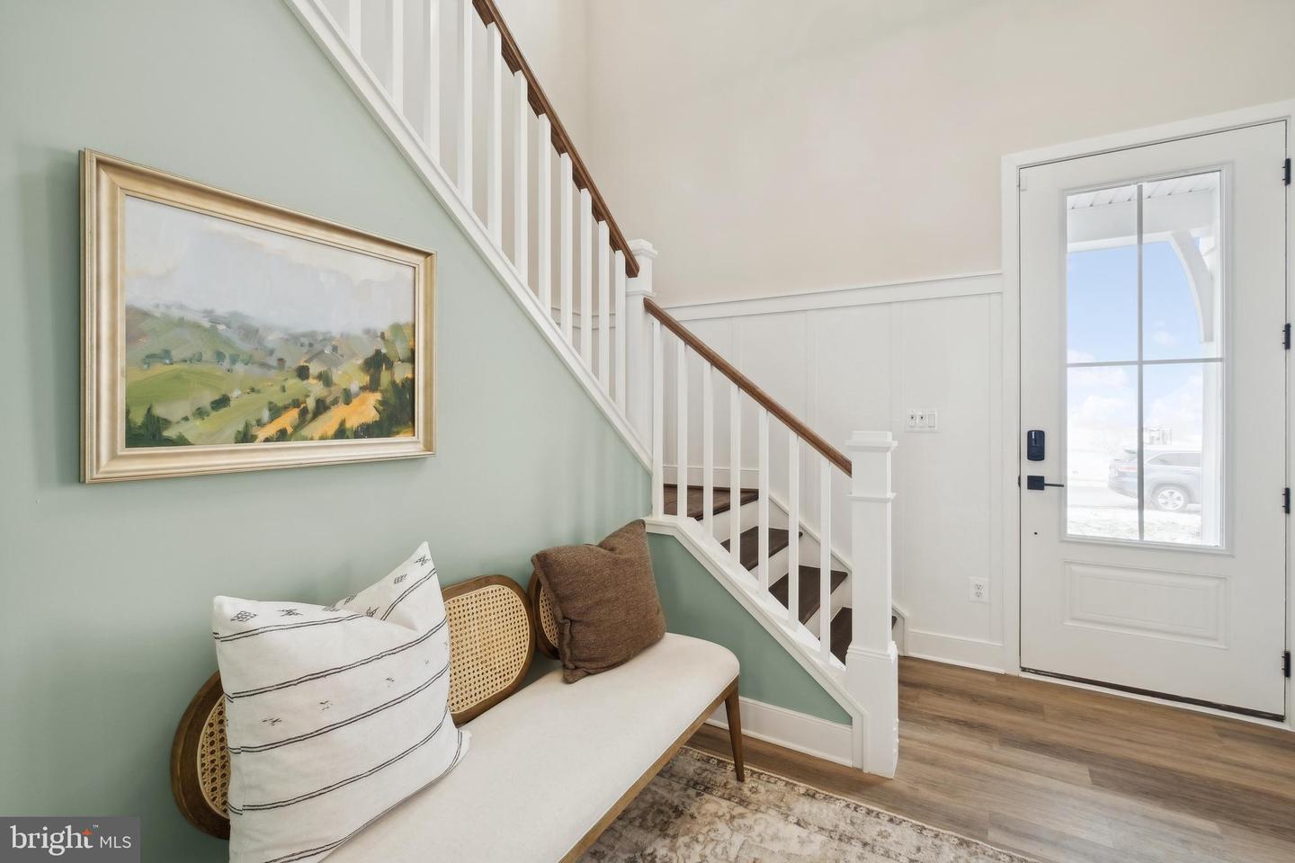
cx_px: 648
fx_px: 540
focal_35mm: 15
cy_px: 432
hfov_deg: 100.4
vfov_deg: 77.3
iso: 400
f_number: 8
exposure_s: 1/30
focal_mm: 10
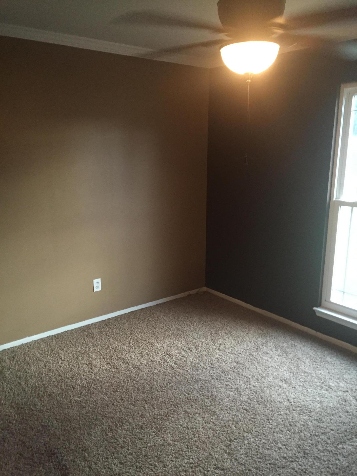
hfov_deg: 48.2
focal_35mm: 29
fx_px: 399
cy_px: 238
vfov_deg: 61.7
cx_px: 178
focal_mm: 4.15
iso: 250
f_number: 2.2
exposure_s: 1/15
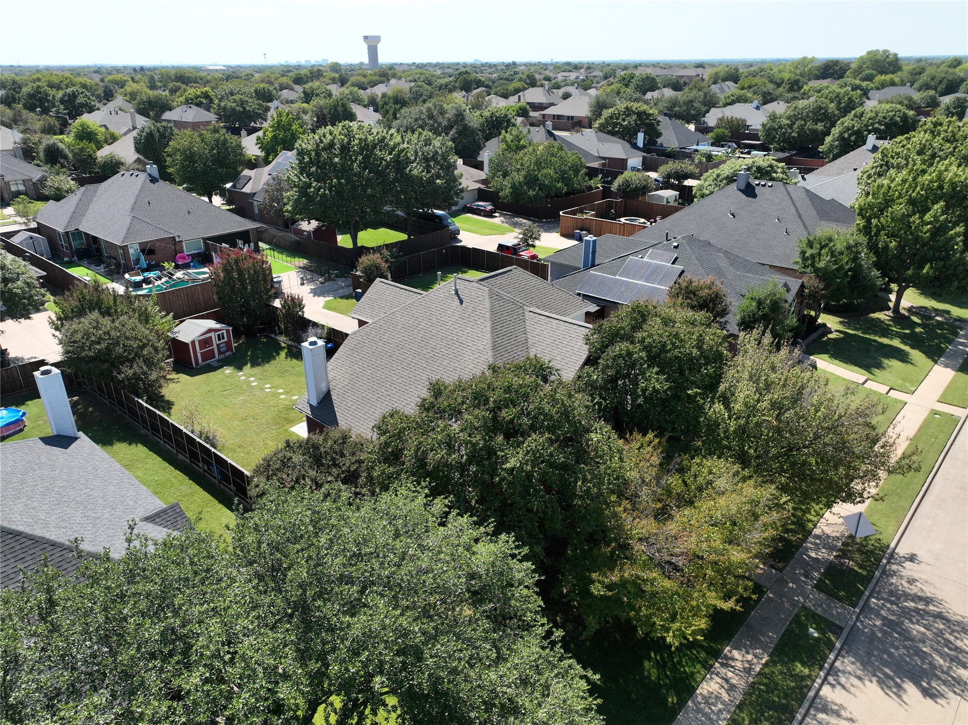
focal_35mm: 24
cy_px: 362
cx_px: 484
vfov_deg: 56.8
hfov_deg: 71.6
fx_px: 671
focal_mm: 12.29
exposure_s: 1/2500
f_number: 2.8
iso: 270
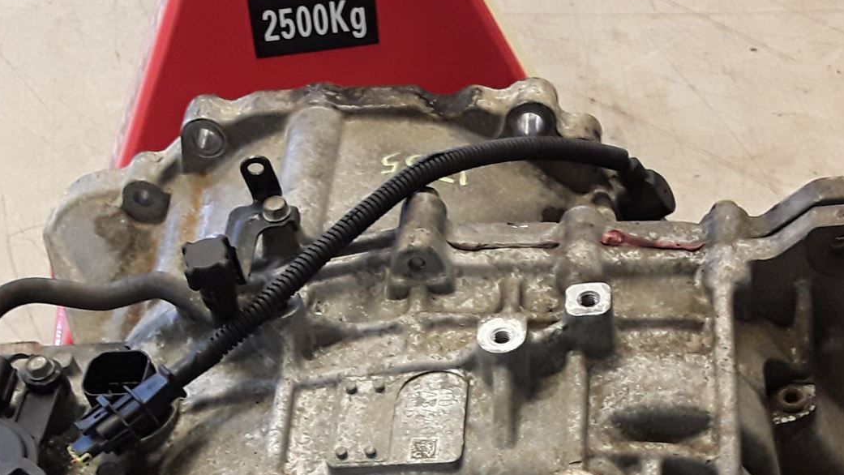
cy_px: 545
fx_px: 1343
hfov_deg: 34.8
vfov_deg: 19.1
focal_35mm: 60
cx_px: 355
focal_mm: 2.91
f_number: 1.9
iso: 125
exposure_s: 1/50
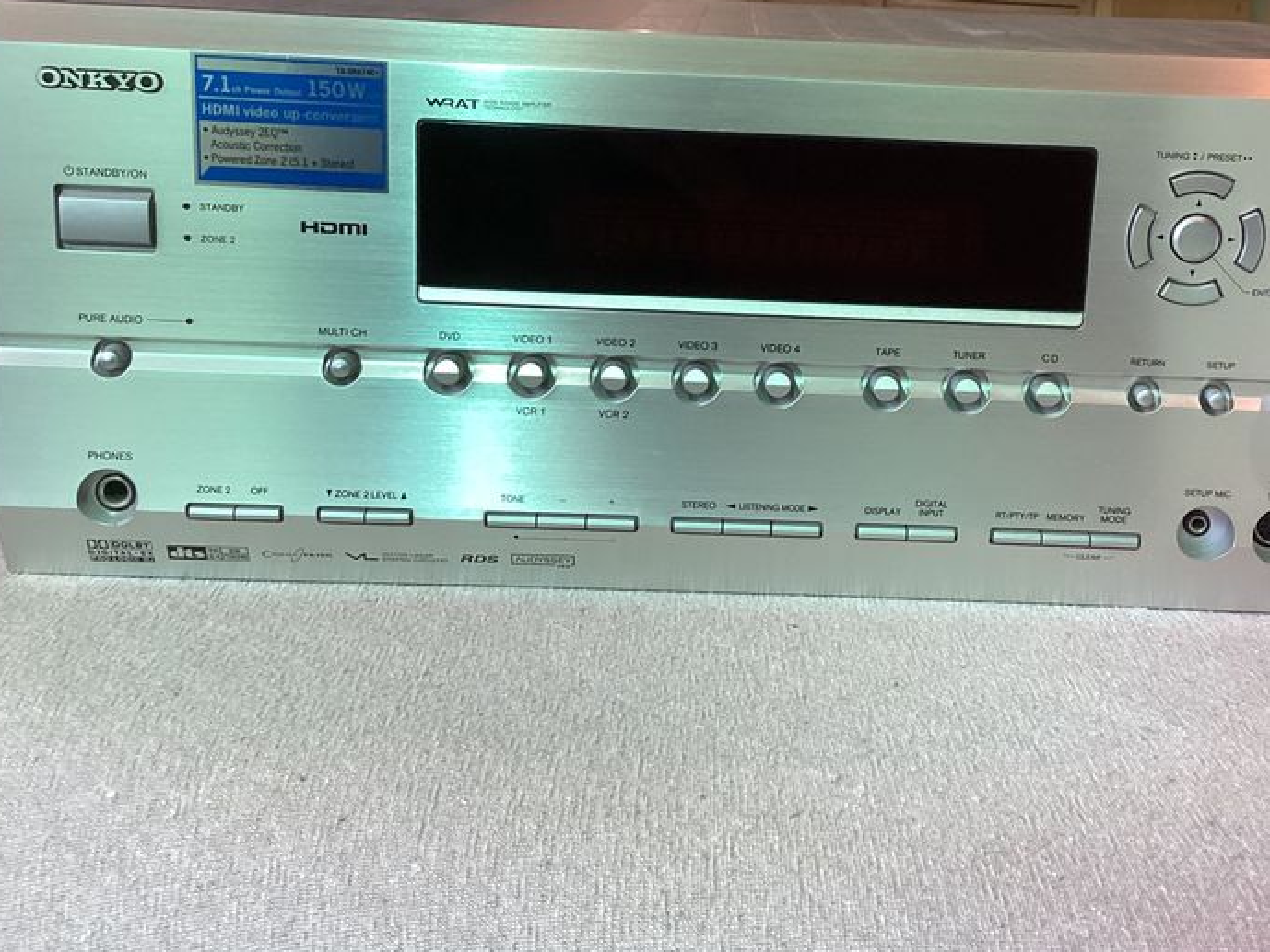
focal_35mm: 45
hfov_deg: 41.8
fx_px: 1651
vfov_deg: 31.9
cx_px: 778
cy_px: 309
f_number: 2.4
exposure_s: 1/50
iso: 250
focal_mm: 3.3
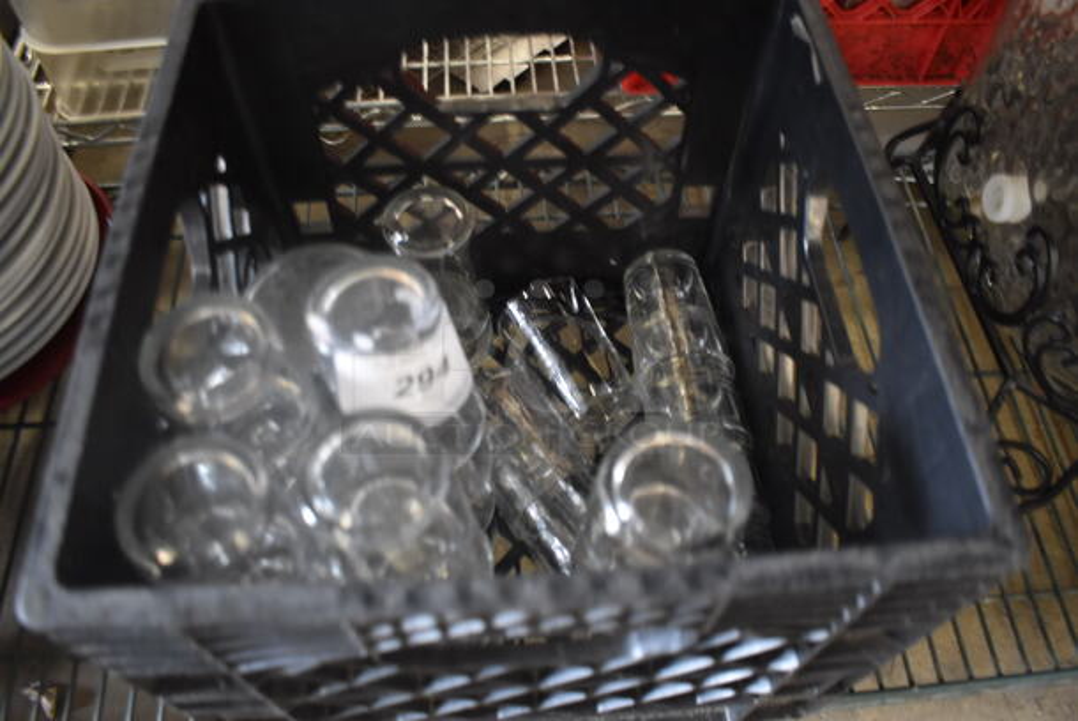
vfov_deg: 48.0
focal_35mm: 27
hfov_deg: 67.3
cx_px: 539
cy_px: 360
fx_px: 809
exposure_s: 1/30
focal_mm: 18
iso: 2000
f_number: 3.5
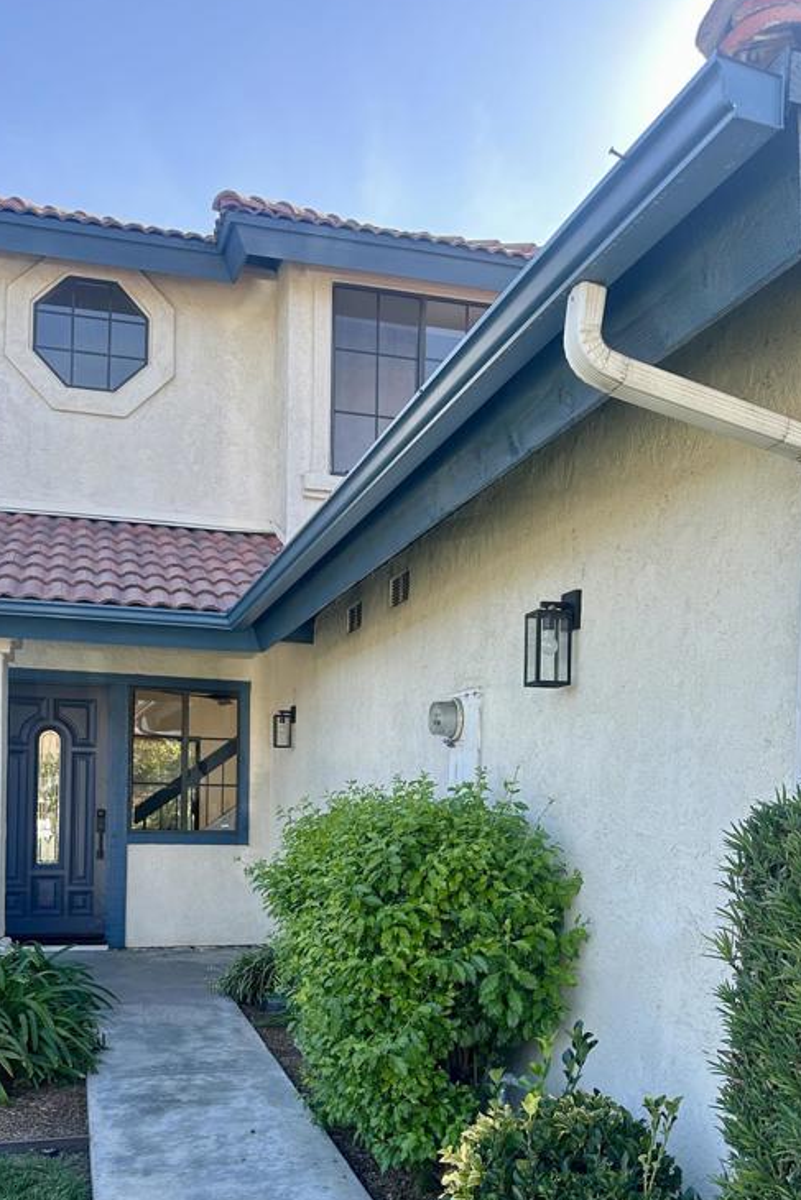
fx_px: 1167
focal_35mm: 35
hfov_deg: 37.9
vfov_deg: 53.2
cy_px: 817
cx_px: 428
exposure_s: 1/762
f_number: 1.78
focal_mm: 6.86
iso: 80
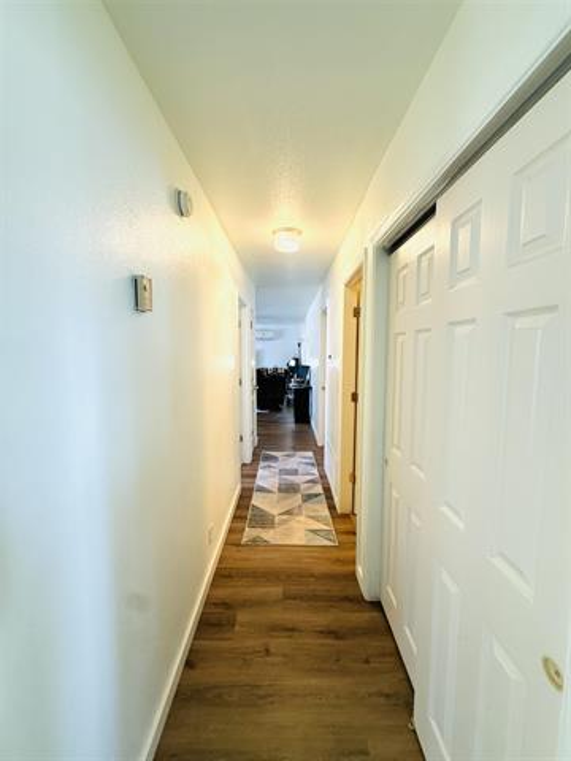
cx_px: 286
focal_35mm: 14
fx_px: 308
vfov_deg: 102.1
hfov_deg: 85.7
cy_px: 380
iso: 160
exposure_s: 1/60
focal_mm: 2.22
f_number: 2.2
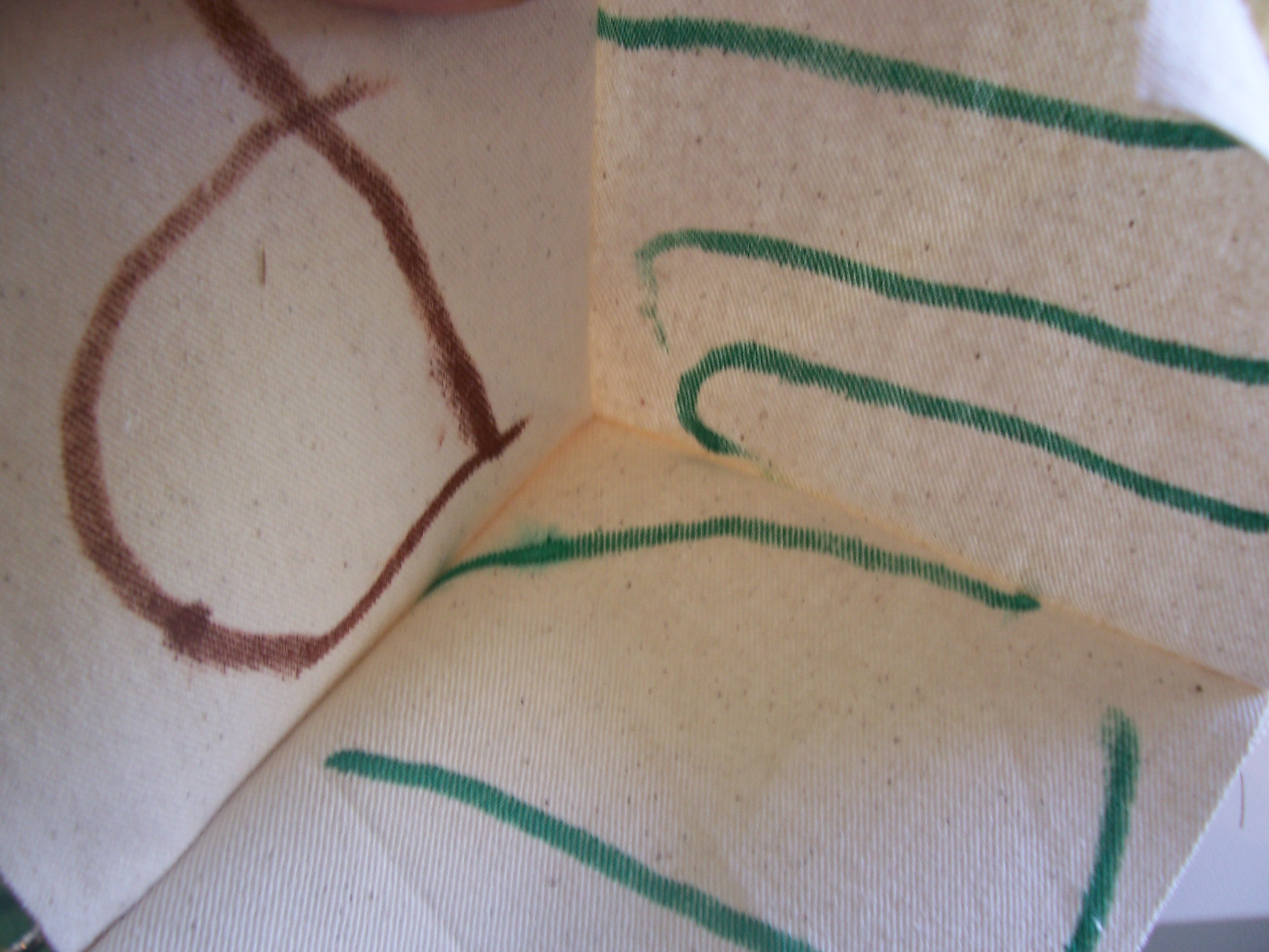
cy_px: 476
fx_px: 1246
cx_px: 634
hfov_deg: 54.0
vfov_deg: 41.8
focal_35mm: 34
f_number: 2.7
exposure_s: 1/30
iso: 80
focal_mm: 5.6
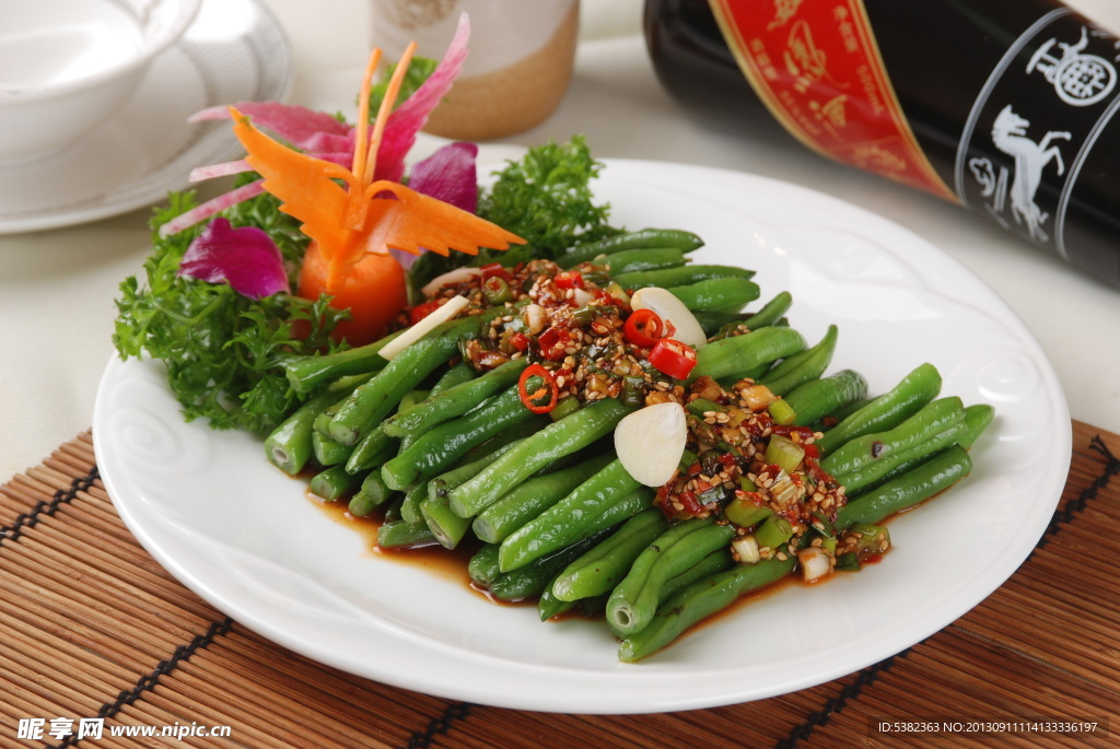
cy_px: 374
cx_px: 560
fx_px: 4578
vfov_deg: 9.4
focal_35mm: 147
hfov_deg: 13.9
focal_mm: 98
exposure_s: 1/60
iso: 100
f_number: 6.3
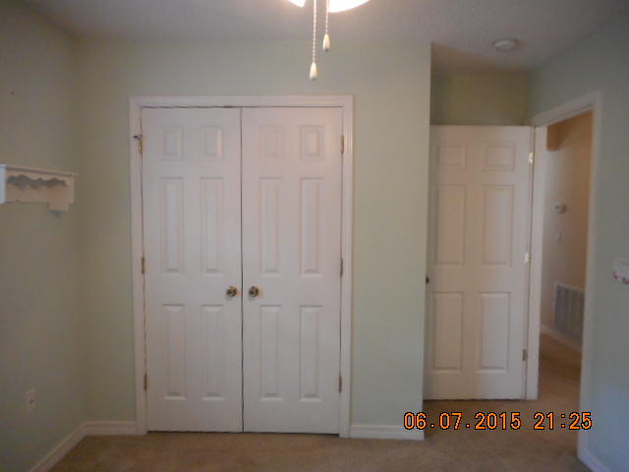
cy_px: 236
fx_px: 454
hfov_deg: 69.4
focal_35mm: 25
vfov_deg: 54.9
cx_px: 314
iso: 400
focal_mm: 4.5
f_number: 3.7
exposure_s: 1/30
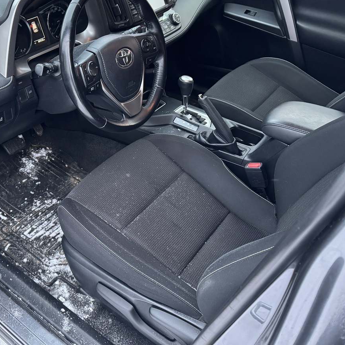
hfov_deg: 45.7
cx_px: 90
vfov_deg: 47.0
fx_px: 395
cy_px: 141
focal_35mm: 35
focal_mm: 6.76
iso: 800
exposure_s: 1/59
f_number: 1.78
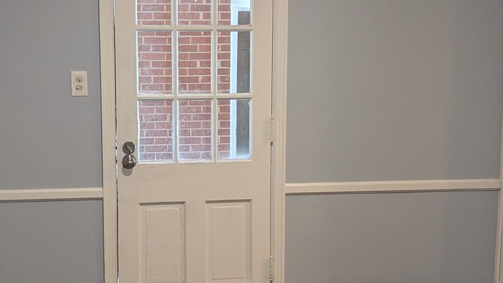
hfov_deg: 37.5
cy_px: 158
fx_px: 734
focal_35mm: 55
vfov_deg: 21.8
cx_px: 169
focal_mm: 6.9
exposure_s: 1/120
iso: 782
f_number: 1.68
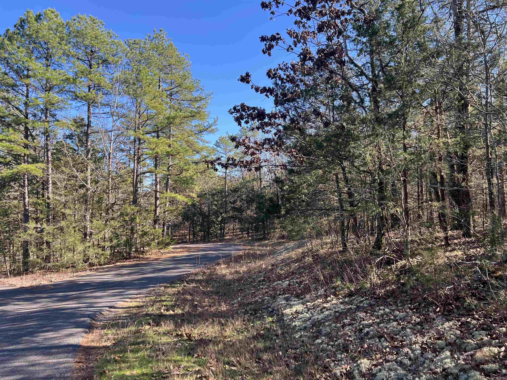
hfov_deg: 67.3
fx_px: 381
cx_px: 254
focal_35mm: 26
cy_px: 190
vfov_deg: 53.1
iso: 50
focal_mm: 5.7
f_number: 1.5
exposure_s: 1/628
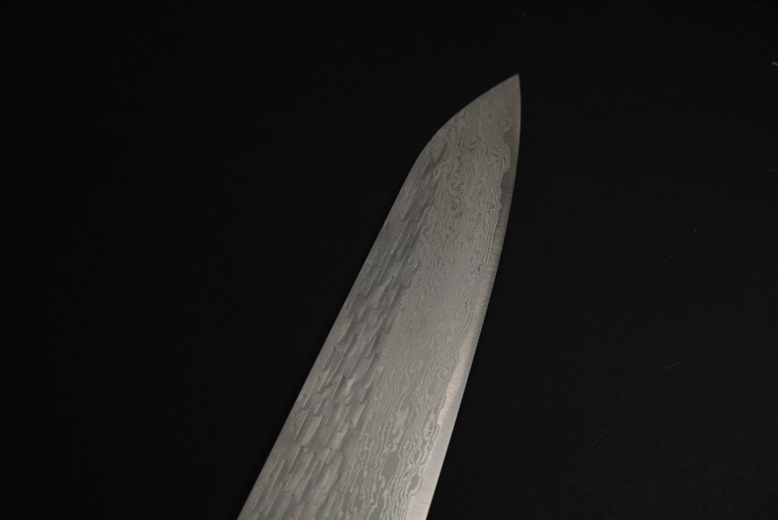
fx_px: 860
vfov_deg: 33.7
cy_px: 260
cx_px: 389
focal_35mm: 40
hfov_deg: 48.7
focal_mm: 26.5
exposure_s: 1/160
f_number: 5
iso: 800
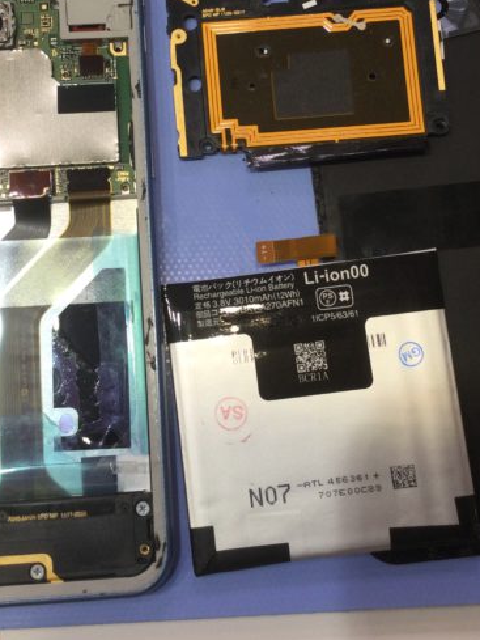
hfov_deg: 25.6
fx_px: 1053
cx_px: 200
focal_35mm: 57
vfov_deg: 33.4
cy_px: 207
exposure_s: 1/100
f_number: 2.4
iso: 25
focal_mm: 3.3
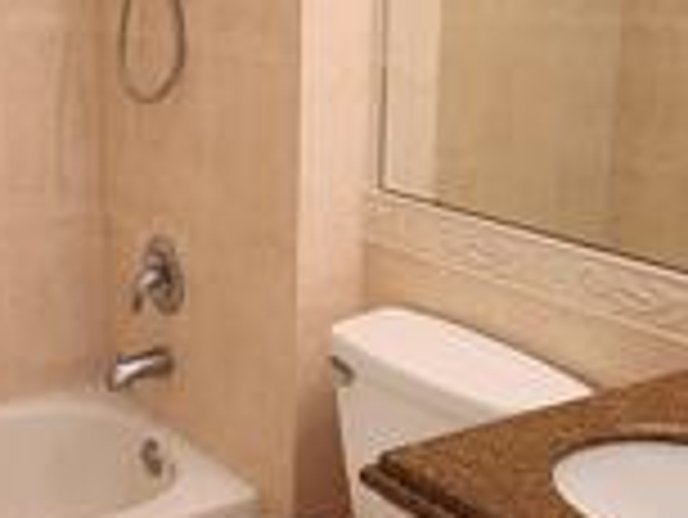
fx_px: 1193
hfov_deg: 32.1
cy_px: 239
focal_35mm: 60
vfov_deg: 24.4
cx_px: 297
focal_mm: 5.4
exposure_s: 1/120
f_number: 1.8
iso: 320
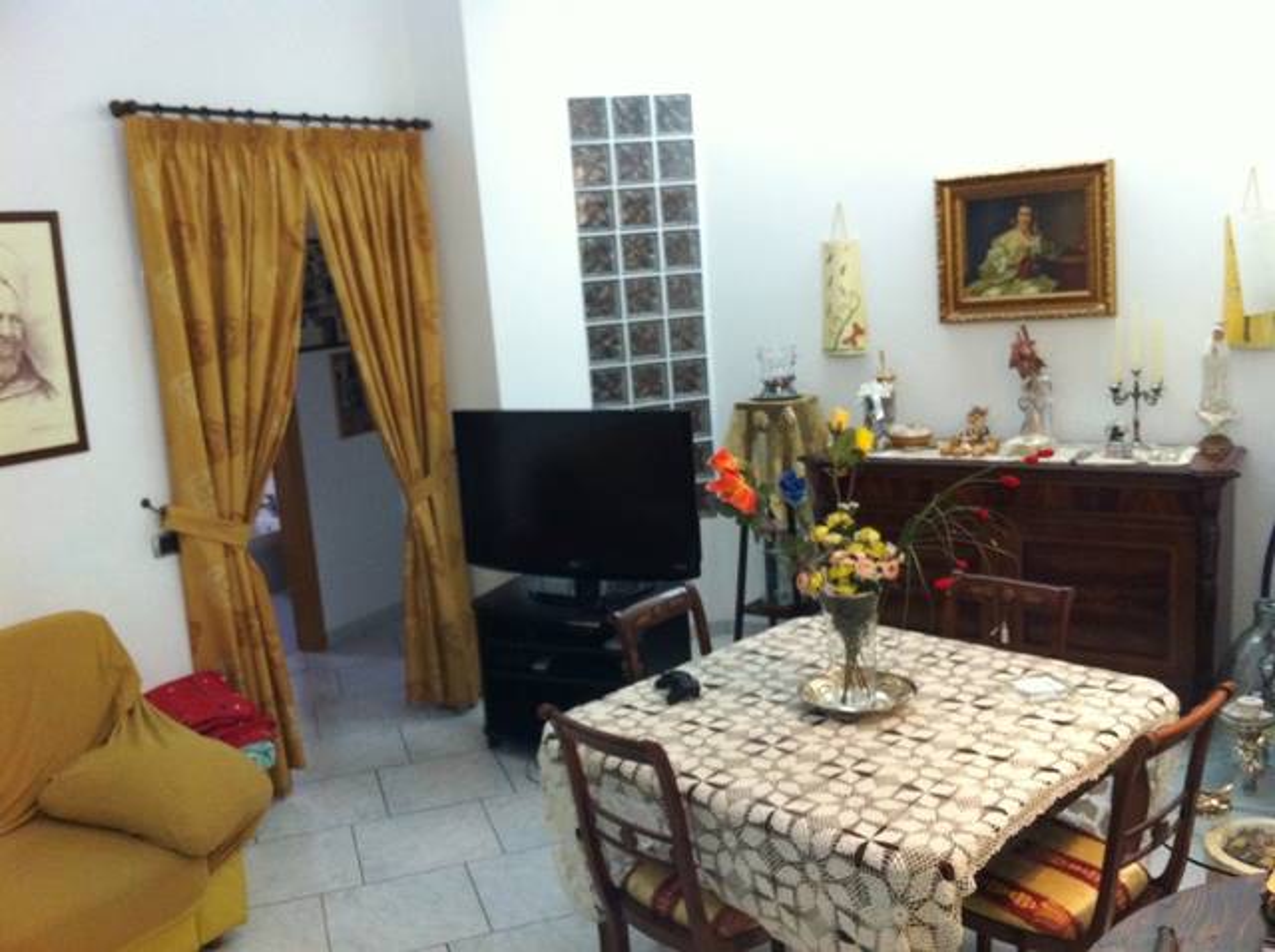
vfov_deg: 40.6
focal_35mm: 35
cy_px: 476
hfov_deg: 52.7
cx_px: 638
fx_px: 1287
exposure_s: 1/15
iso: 250
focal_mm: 3.85
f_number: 2.8
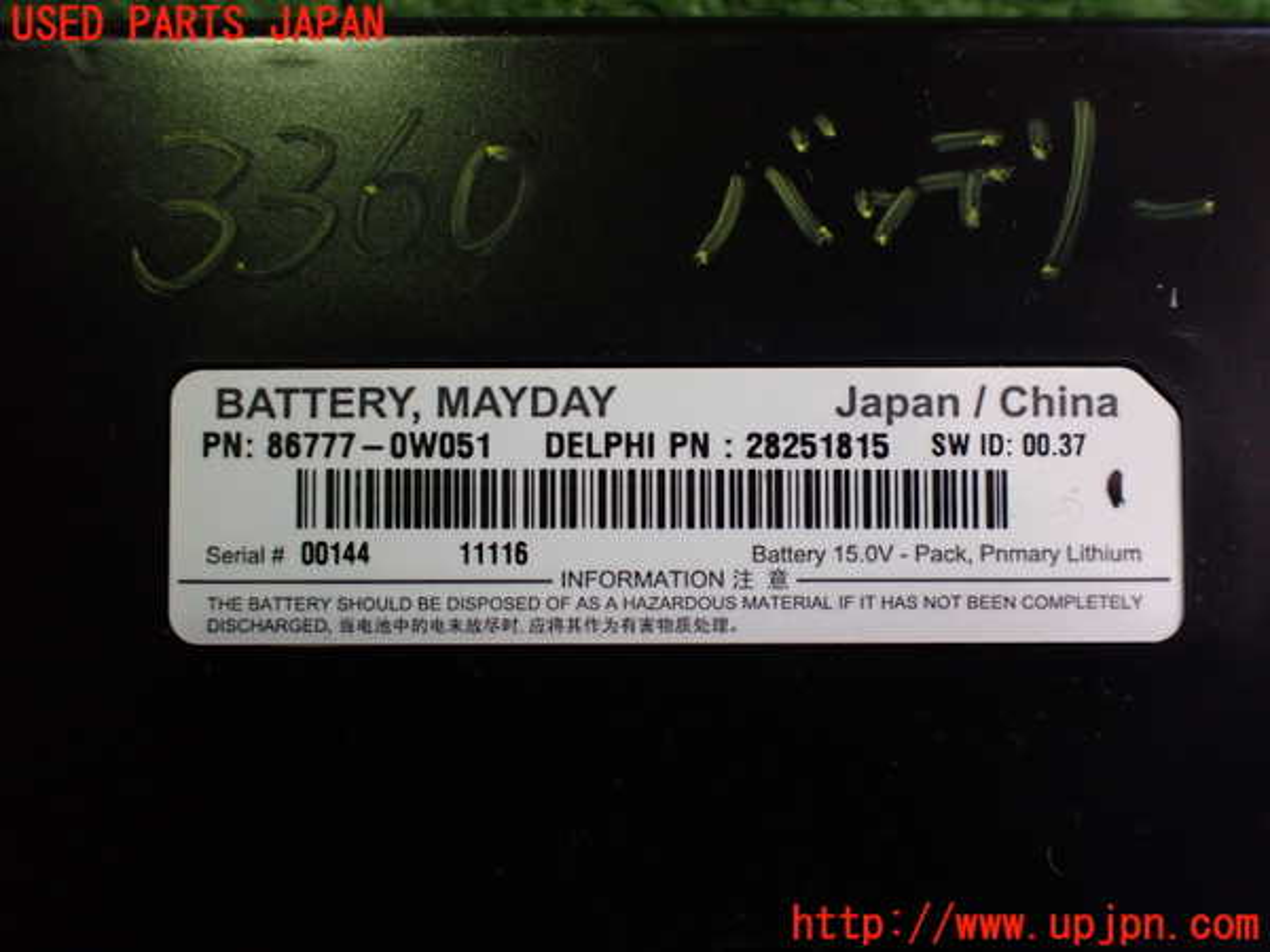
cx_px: 635
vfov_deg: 46.8
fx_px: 1101
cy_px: 476
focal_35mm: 30
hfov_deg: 60.0
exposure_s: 1/125
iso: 500
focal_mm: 5.4
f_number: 2.3
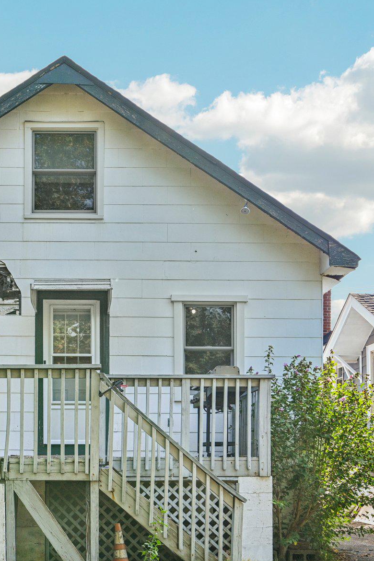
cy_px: 323
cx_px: 64
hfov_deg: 30.9
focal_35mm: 42
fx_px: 654
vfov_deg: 46.3
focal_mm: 24
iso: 400
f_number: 8
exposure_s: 1/200
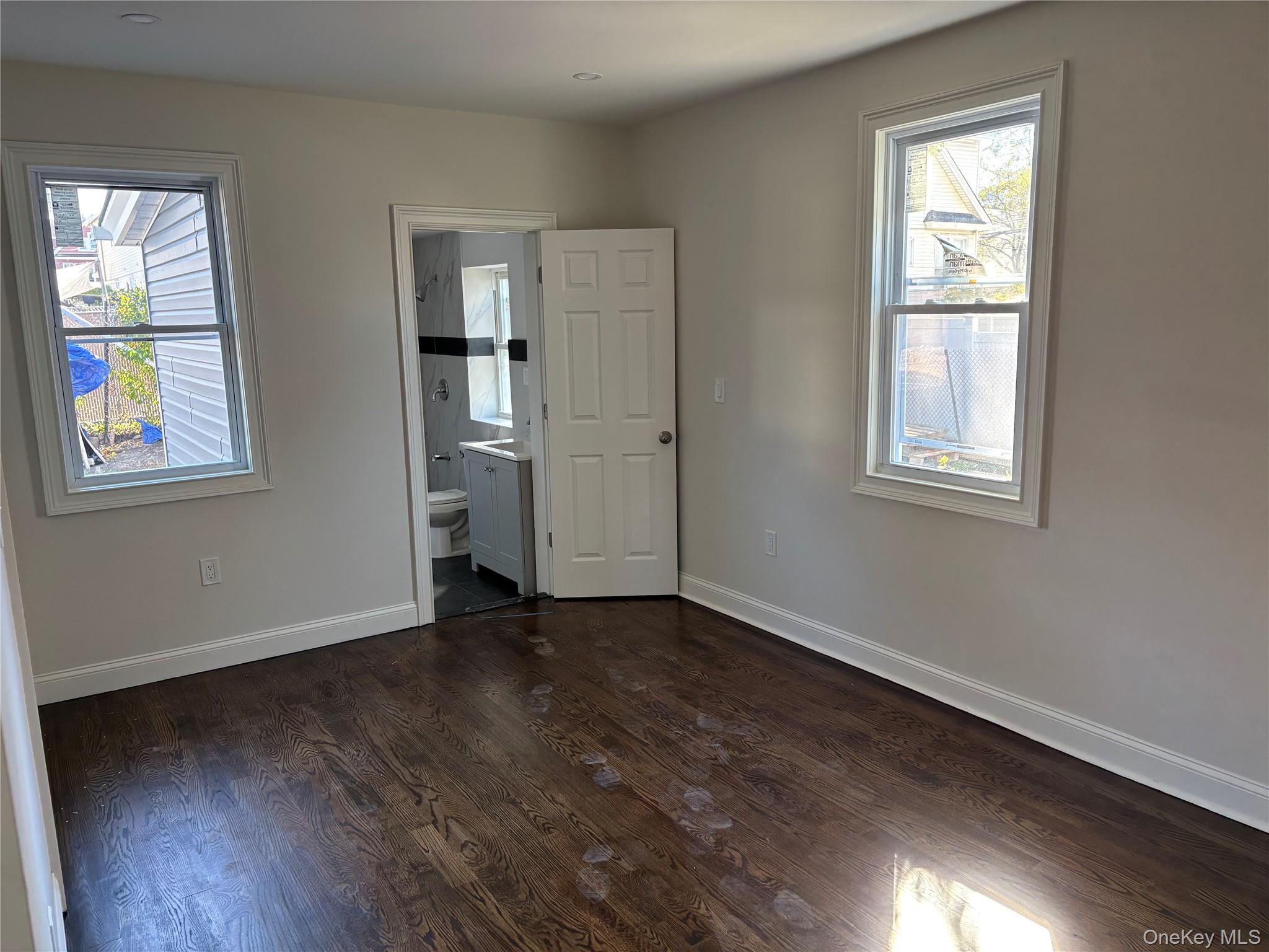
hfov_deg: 67.3
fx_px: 953
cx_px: 634
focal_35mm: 26
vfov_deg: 53.1
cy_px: 476
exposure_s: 1/82
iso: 125
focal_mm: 5.96
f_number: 1.6
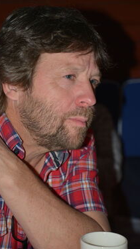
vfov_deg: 23.9
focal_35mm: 89
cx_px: 69
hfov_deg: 13.6
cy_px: 122
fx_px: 588
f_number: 4.5
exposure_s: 1/30
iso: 800
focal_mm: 80
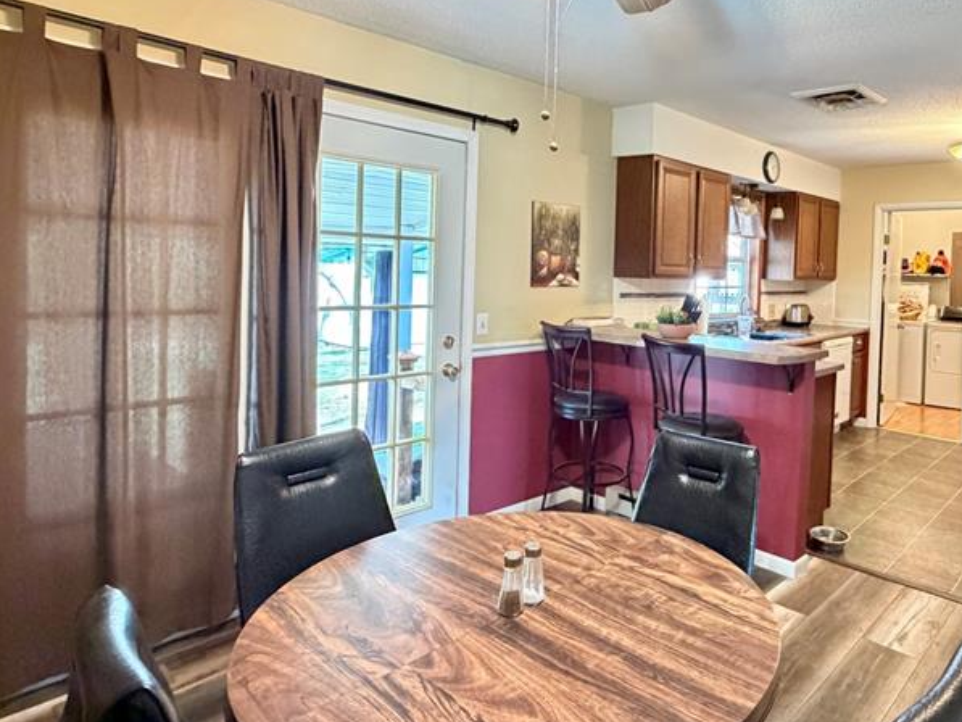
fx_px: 667
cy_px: 292
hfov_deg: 69.1
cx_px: 657
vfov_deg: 56.4
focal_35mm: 24
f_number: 2.2
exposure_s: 1/40
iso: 1000
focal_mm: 2.22
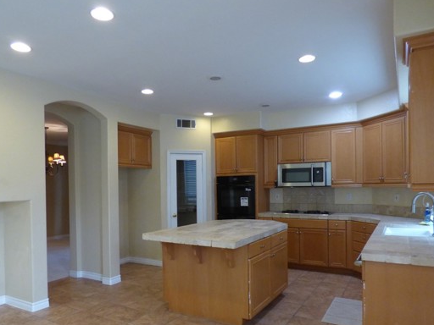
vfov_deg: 54.5
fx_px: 313
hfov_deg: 69.2
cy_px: 193
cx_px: 196
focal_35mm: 25
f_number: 2.8
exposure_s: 1/50
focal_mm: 3.58
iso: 400
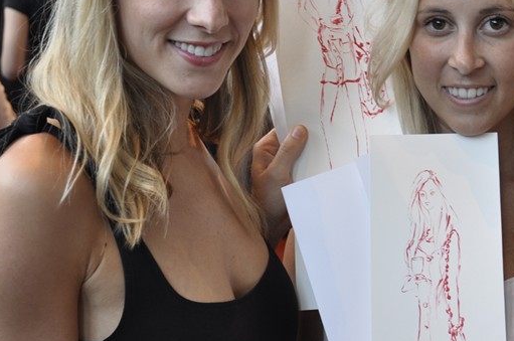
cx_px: 274
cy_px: 122
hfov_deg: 21.7
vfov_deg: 14.5
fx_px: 1340
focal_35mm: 94
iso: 400
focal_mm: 32
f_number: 5
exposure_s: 1/25
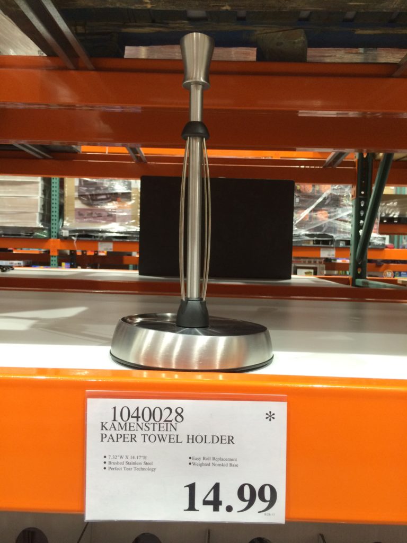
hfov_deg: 48.2
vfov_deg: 61.7
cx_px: 204
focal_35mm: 29
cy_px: 272
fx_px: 455
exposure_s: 1/33
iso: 160
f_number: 2.2
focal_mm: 4.15
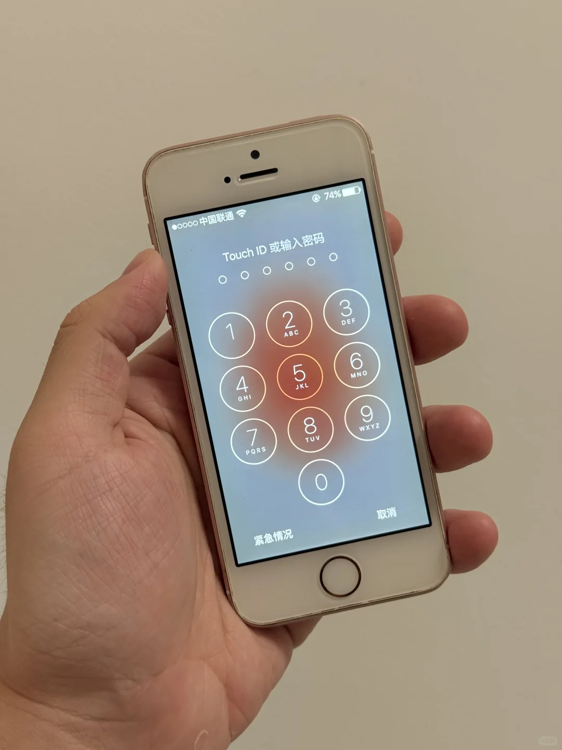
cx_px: 281
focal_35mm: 48
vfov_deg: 39.7
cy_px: 375
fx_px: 1039
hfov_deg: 30.3
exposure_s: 1/79
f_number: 1.78
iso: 125
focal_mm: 6.76
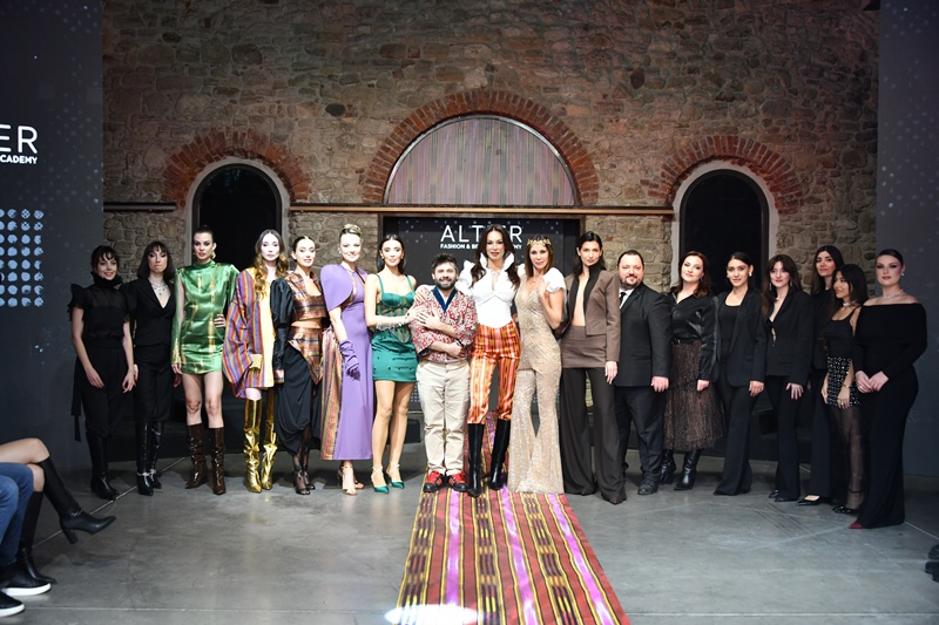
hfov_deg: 43.6
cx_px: 470
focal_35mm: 45
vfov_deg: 29.9
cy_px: 312
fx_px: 1173
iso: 1250
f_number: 4.2
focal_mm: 45
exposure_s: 1/200
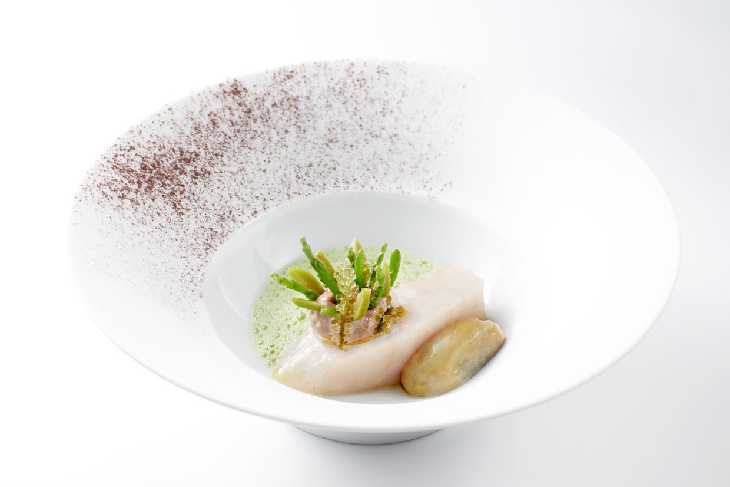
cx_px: 365
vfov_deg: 23.4
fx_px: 1176
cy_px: 244
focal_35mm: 58
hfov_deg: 34.5
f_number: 16
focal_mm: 58
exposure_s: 1/60
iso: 125
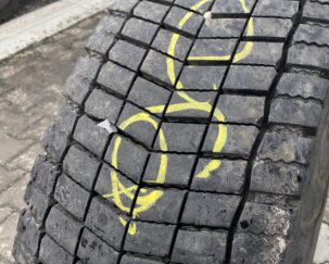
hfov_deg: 49.5
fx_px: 351
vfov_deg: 40.9
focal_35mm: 36
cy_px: 99
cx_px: 215
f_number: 1.8
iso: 32
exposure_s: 1/122
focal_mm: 4.25
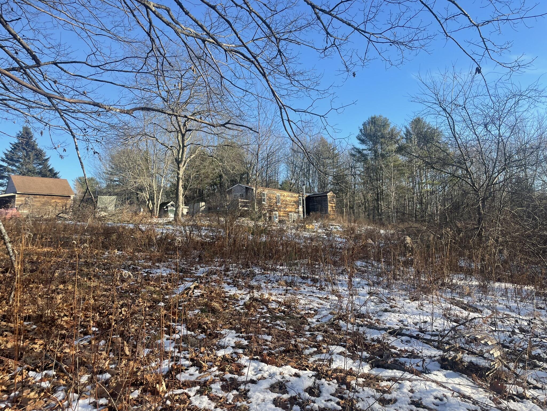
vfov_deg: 53.1
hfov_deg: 67.3
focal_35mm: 26
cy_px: 206
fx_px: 411
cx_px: 274
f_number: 1.6
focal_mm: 4.2
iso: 32
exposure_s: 1/1082
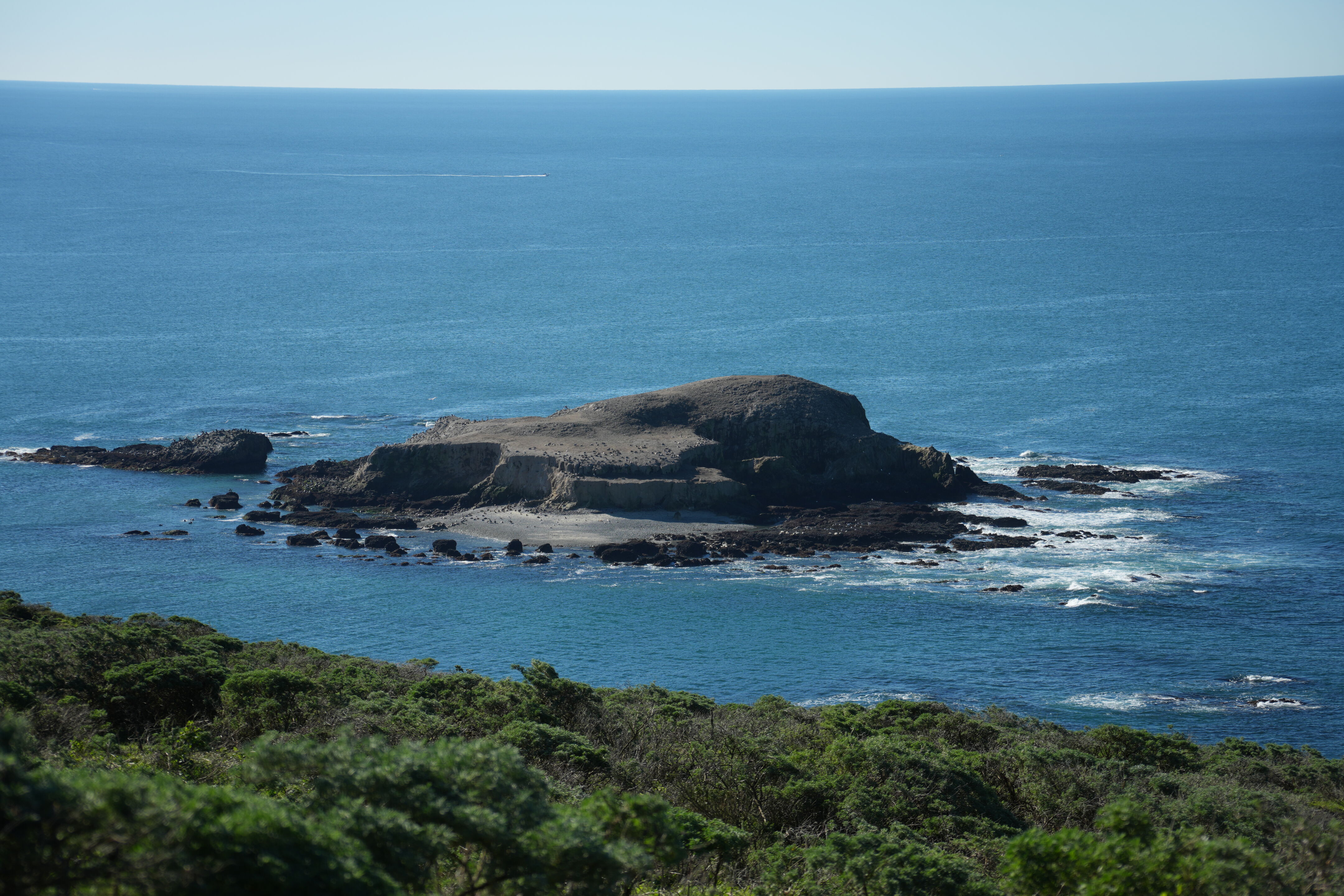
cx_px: 672
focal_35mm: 103
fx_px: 3845
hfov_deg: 19.8
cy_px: 448
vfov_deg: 13.3
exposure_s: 1/640
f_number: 6.3
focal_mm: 103
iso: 160
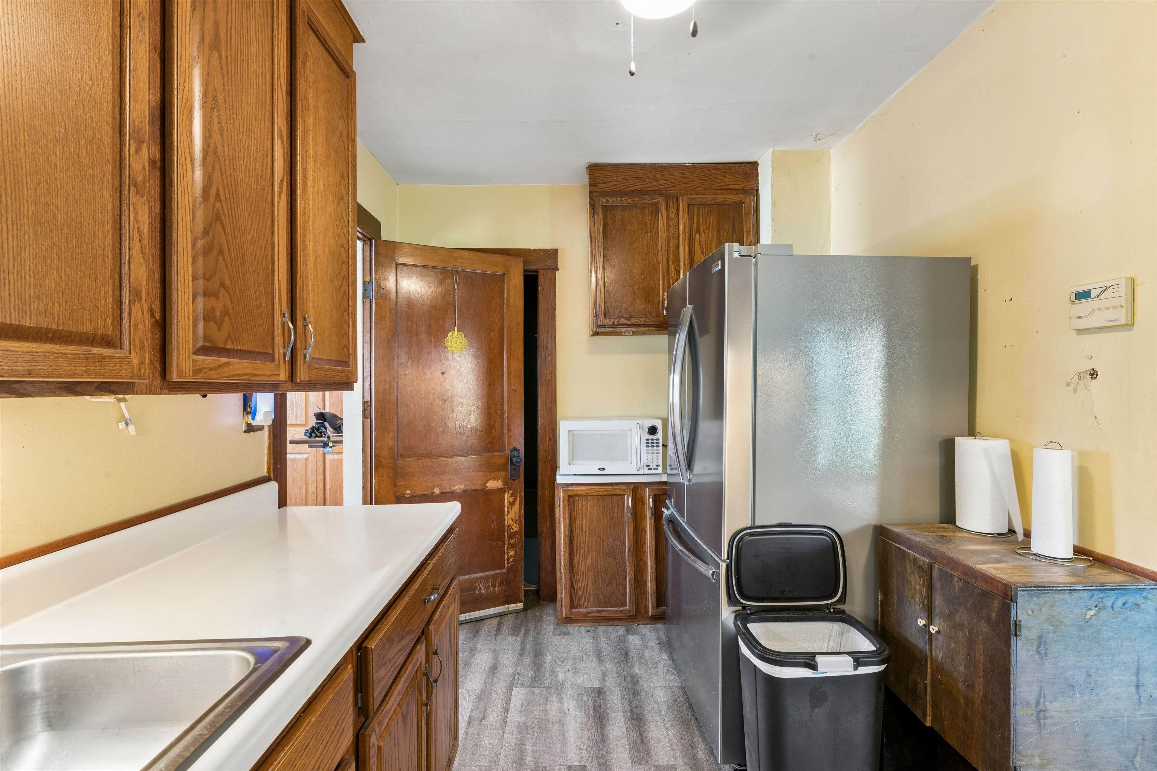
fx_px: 517
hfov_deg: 96.4
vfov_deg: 73.4
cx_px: 578
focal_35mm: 16
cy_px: 386
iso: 400
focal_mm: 16.1
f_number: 13
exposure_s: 1.6
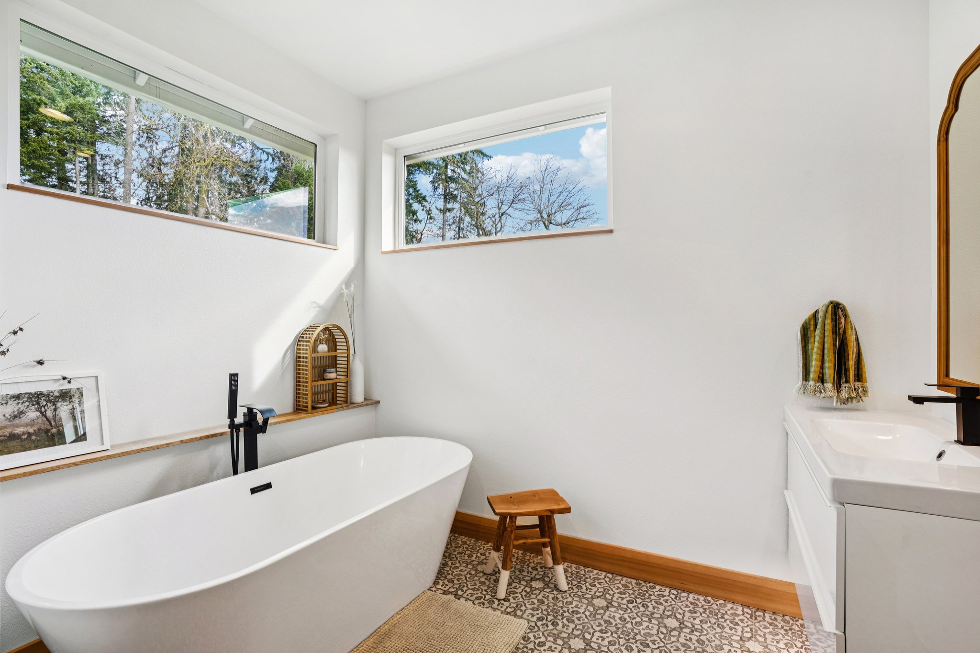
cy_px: 326
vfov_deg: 73.7
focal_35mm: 16
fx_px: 435
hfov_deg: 96.7
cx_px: 490
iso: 400
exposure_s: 1/100
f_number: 8
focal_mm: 16
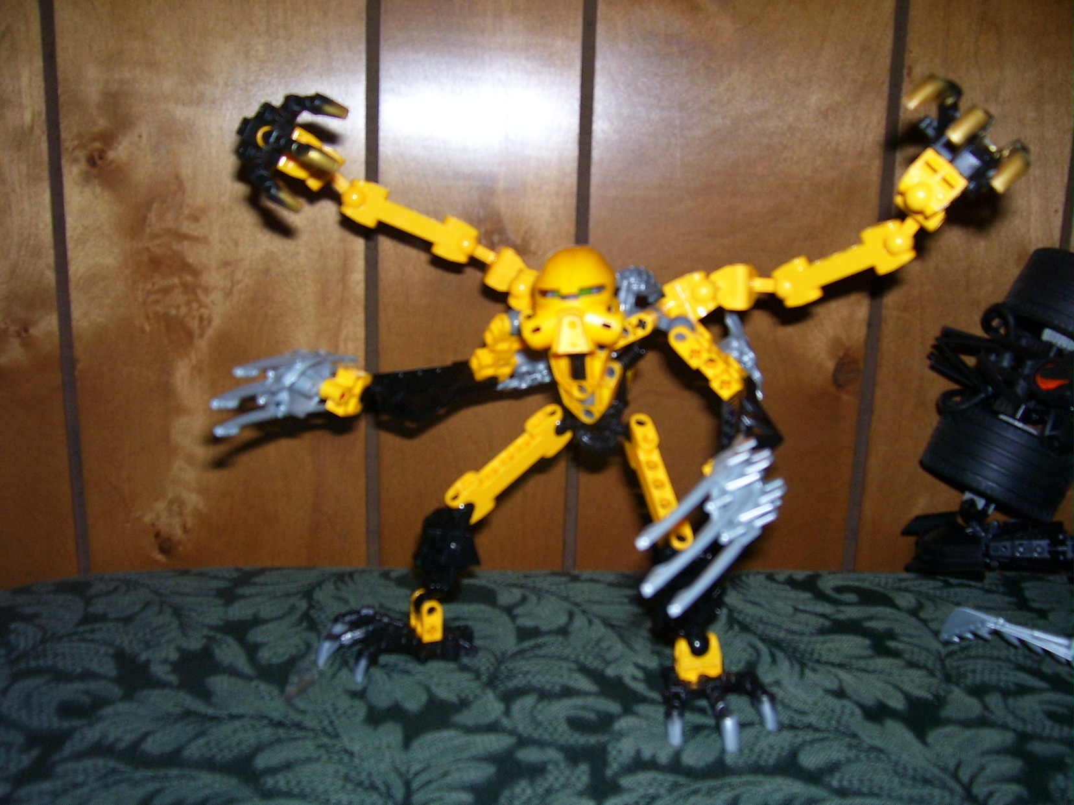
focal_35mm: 34
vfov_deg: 41.8
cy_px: 402
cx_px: 537
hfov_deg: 54.0
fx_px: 1055
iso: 125
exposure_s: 1/60
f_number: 2.7
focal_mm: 5.6
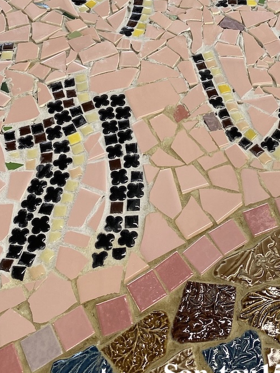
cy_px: -47
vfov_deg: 28.1
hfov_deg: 23.4
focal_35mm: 62
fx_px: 669
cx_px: 207
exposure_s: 1/122
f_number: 1.8
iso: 40
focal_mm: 4.25
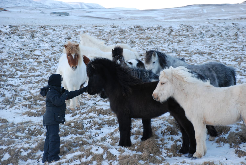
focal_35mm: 112
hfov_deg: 18.2
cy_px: 82
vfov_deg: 12.2
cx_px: 123
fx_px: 770
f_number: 5.6
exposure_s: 1/60
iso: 400
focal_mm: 75
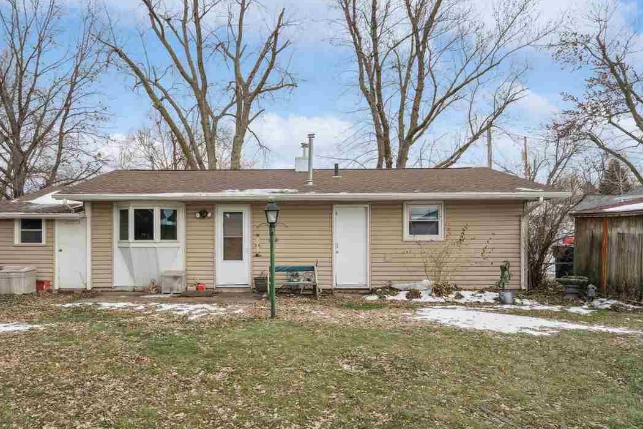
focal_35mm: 28
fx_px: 500
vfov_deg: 46.4
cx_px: 255
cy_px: 235
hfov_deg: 64.8
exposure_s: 1/1000
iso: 800
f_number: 9
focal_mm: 23
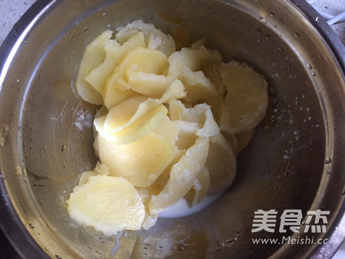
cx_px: 172
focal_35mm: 29
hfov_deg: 61.7
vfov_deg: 48.2
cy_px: 130
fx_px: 289
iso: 250
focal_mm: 4.15
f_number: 2.2
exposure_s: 1/30
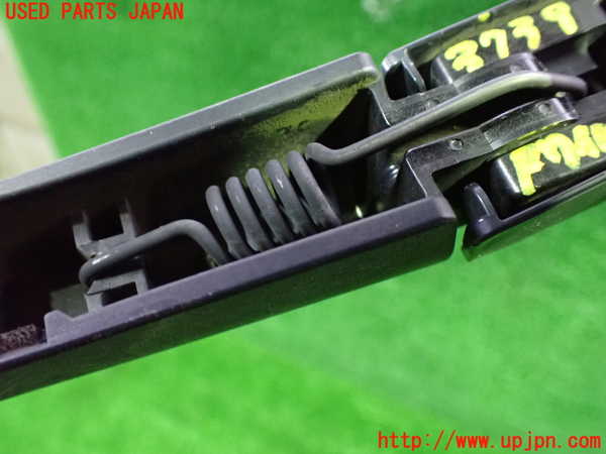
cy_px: 227
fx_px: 525
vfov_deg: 46.8
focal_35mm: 30
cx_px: 303
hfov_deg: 60.0
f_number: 2.3
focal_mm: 5.4
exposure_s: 1/30
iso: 1250
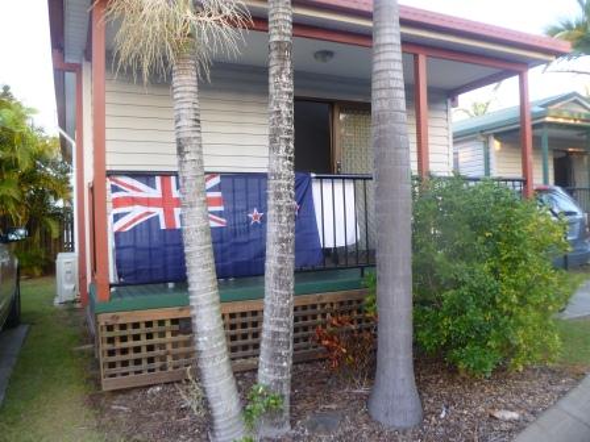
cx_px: 295
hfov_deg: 63.4
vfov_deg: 49.7
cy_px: 221
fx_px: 477
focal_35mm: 28
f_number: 3.3
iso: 125
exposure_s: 1/30
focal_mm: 5
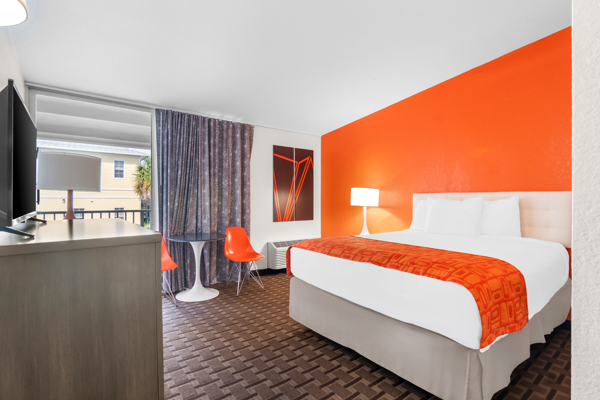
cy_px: 200
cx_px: 300
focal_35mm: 24
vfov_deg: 53.1
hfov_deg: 73.7
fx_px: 400
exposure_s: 1/4
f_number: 6.3
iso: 320
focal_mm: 16
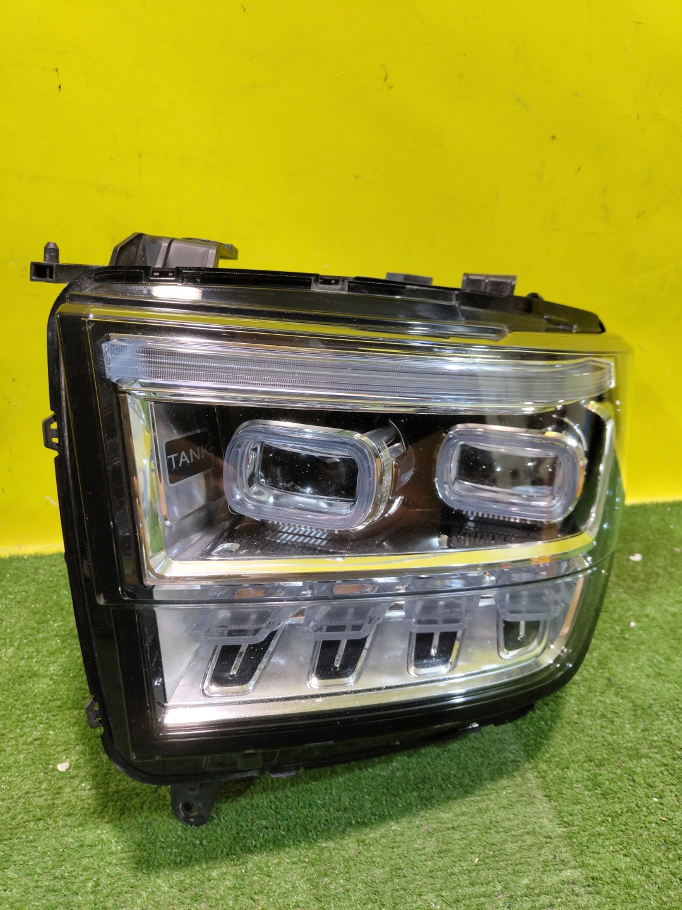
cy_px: 455
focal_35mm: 24
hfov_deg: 56.8
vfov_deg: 71.6
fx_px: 630
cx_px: 341
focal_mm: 5.59
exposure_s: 1/50
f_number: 1.88
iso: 157
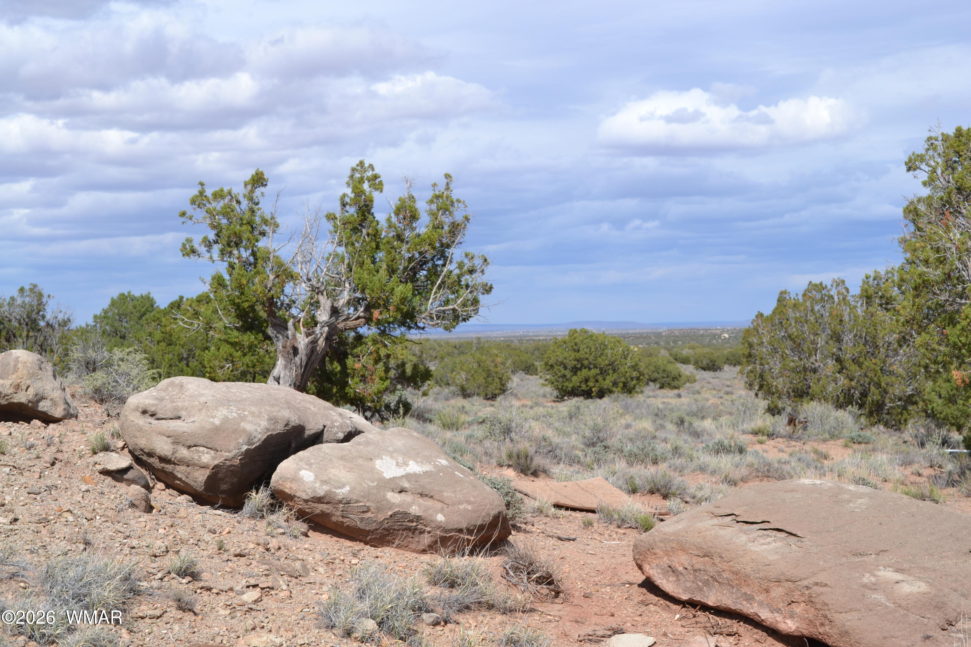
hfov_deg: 31.9
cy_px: 324
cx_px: 486
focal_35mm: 63
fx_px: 1699
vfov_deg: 21.6
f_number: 9
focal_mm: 42
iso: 100
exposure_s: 1/320
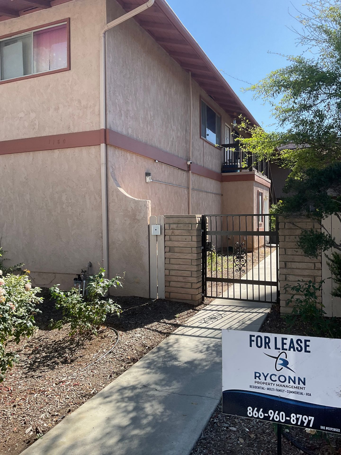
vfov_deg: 61.7
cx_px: 170
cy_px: 228
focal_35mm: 29
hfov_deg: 48.2
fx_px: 381
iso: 16
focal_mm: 3
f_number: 1.8
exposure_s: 1/749
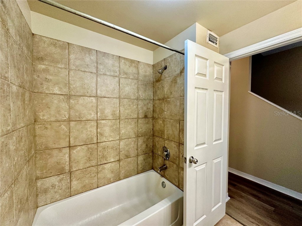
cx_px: 151
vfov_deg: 85.7
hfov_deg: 102.1
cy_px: 113
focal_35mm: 14
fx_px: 122
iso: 250
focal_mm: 2.22
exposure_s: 1/120
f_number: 2.2
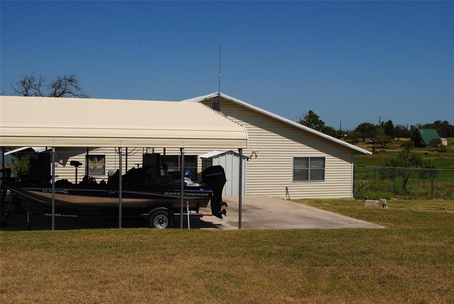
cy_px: 152
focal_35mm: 45
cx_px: 227
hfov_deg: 43.6
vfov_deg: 29.9
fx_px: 568
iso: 100
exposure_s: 1/320
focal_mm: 30
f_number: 10
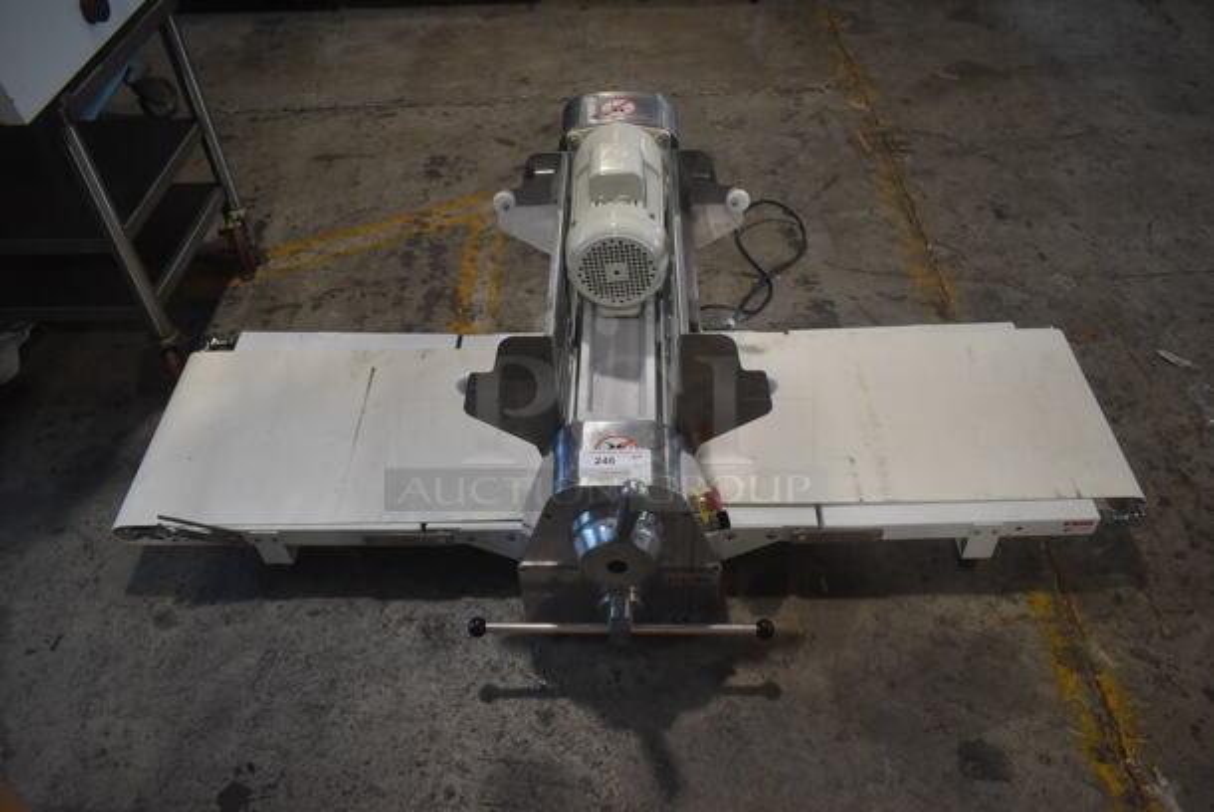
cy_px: 406
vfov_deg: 48.0
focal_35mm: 27
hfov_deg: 67.3
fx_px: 911
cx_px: 607
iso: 800
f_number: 3.5
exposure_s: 1/200
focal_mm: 18
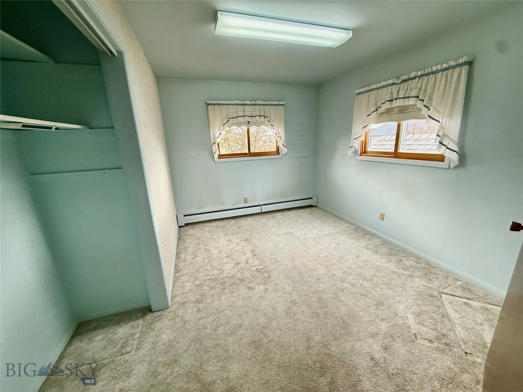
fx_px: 212
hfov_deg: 102.1
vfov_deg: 85.7
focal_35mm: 14
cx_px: 262
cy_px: 196
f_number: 2.2
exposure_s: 1/120
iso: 200
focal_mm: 2.22
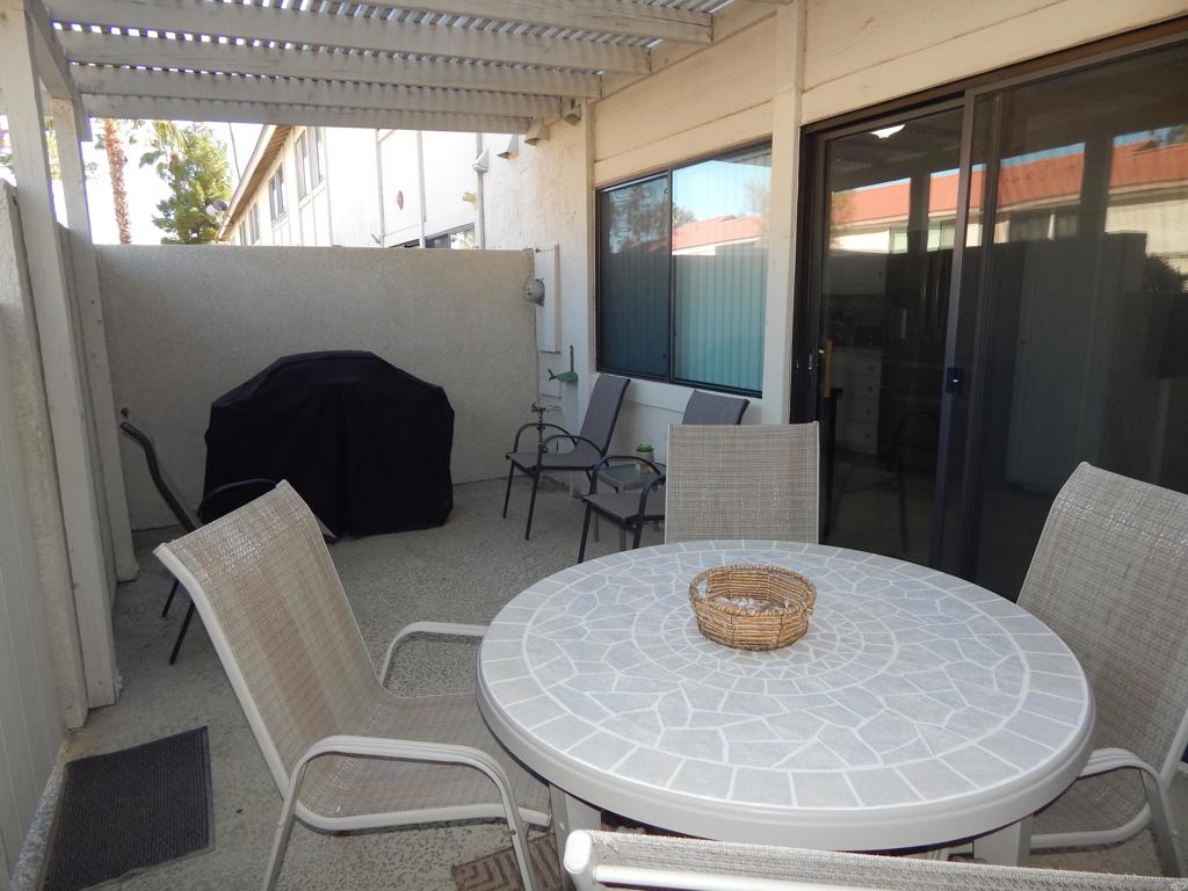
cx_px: 594
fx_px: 789
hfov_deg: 73.9
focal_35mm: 23
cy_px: 446
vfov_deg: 58.9
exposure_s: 1/200
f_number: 3
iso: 125
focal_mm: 4
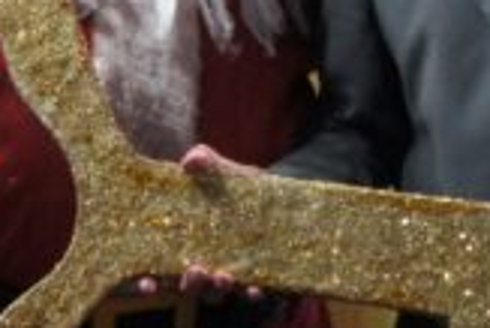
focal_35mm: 194
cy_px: -8
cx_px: 80
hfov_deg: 10.5
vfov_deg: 7.1
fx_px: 2644
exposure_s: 1/30
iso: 1600
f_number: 4
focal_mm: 31
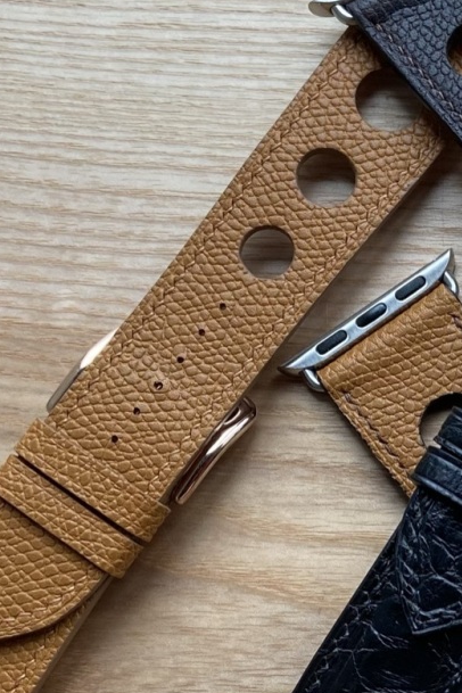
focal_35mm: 71
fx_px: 1367
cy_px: 526
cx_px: 589
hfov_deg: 18.0
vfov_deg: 28.0
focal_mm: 4.25
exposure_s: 1/122
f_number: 1.8
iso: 80
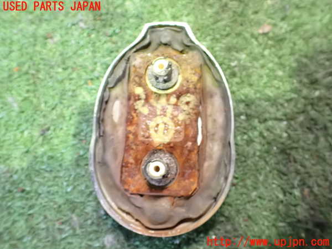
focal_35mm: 30
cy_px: 124
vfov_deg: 46.8
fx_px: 288
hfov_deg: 60.0
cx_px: 166
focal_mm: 5.4
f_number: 2.3
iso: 1600
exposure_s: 1/20
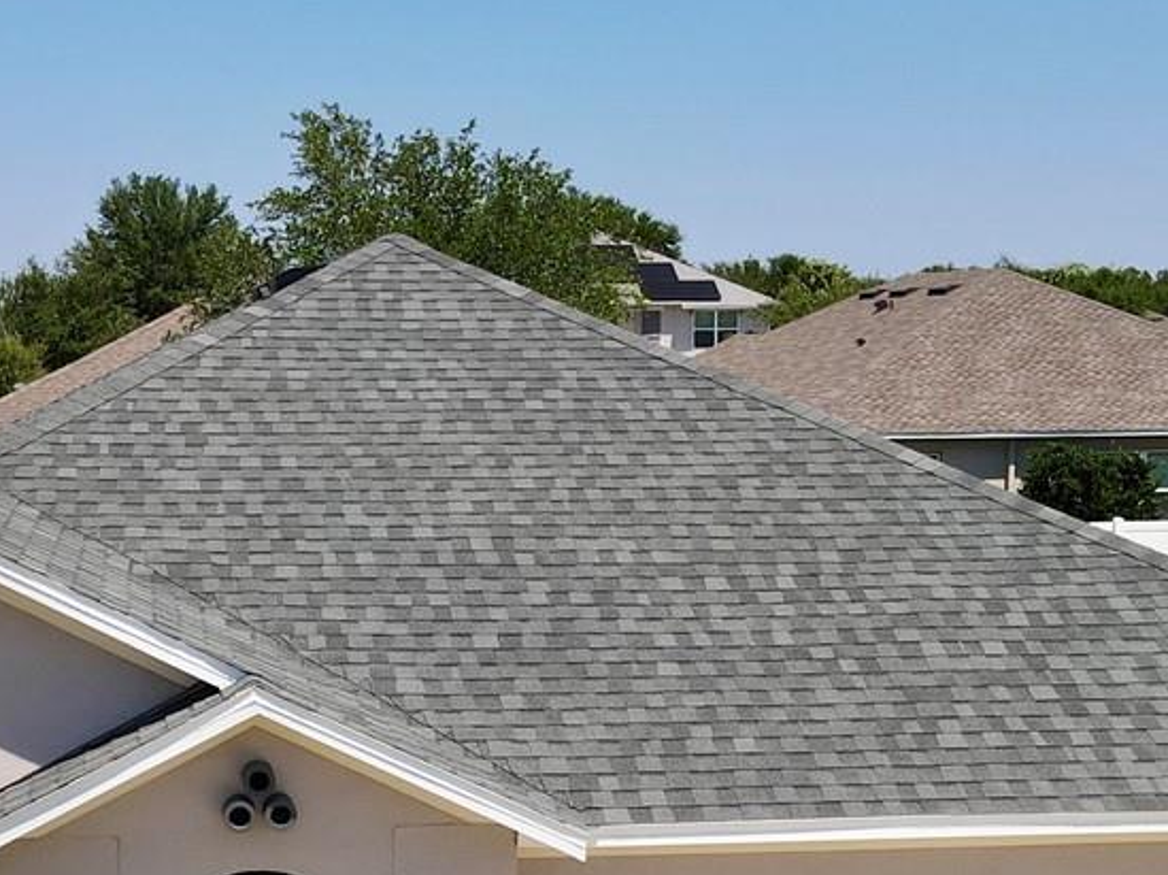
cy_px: 709
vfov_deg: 20.7
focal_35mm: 70
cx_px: 389
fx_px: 2360
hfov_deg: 27.6
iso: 100
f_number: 2.8
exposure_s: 1/1000
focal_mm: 4.5
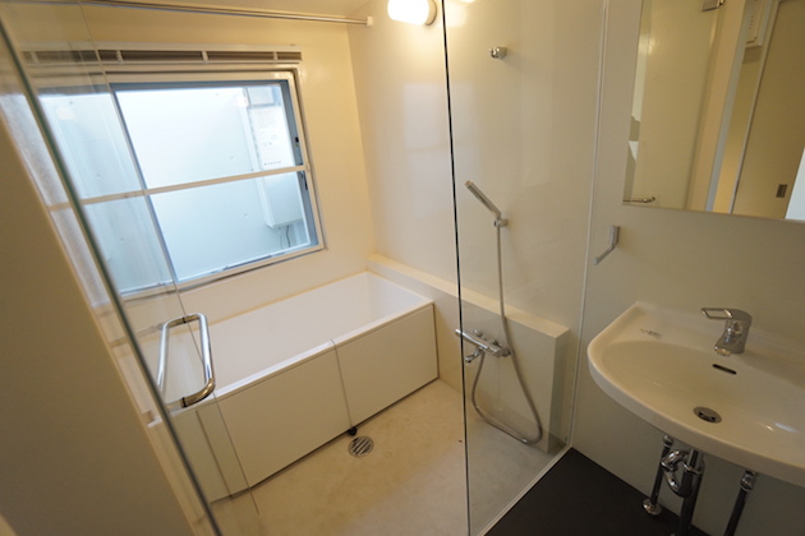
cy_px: 268
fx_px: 335
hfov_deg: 100.4
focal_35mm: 15
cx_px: 402
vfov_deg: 77.3
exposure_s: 1/60
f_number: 4
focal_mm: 10
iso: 1000
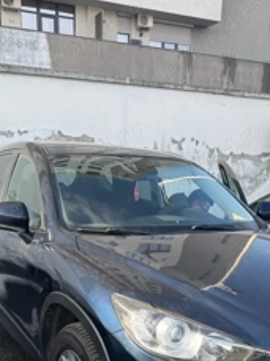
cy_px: 303
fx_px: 438
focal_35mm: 42
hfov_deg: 34.2
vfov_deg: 42.3
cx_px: 122
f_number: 1.78
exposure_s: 1/979
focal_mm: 6.76
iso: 80
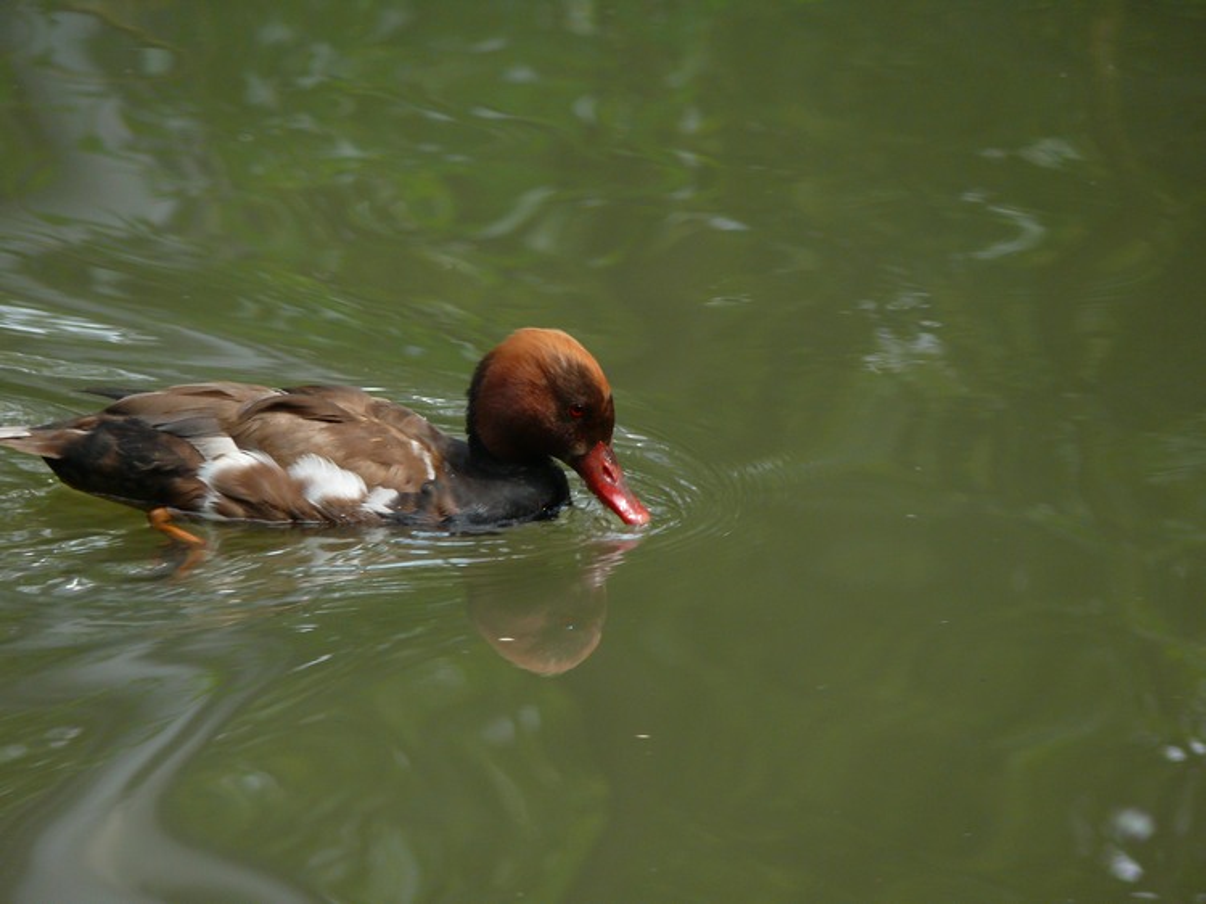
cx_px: 603
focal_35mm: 334
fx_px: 11633
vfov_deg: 4.4
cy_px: 452
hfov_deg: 5.9
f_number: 3.6
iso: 125
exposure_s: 1/125
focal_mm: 70.6
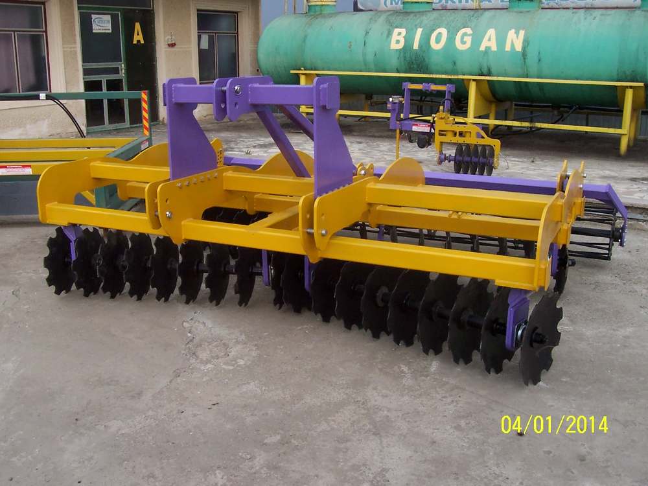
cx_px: 324
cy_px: 243
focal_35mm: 37
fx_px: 693
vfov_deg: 38.7
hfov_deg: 50.1
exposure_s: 1/180
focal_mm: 5.6
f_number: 5.6
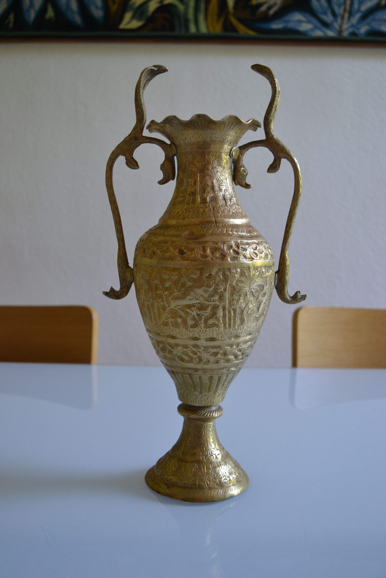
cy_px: 282
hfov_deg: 35.9
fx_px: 595
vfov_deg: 51.9
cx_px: 194
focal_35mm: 37
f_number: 4
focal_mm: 24
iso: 400
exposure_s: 1/50
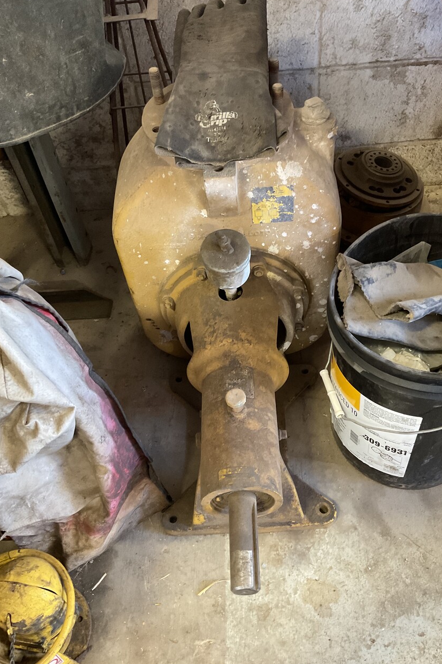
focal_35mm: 31
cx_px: 244
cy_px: 325
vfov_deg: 60.3
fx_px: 571
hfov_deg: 42.3
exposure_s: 1/40
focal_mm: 3
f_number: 1.8
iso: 250
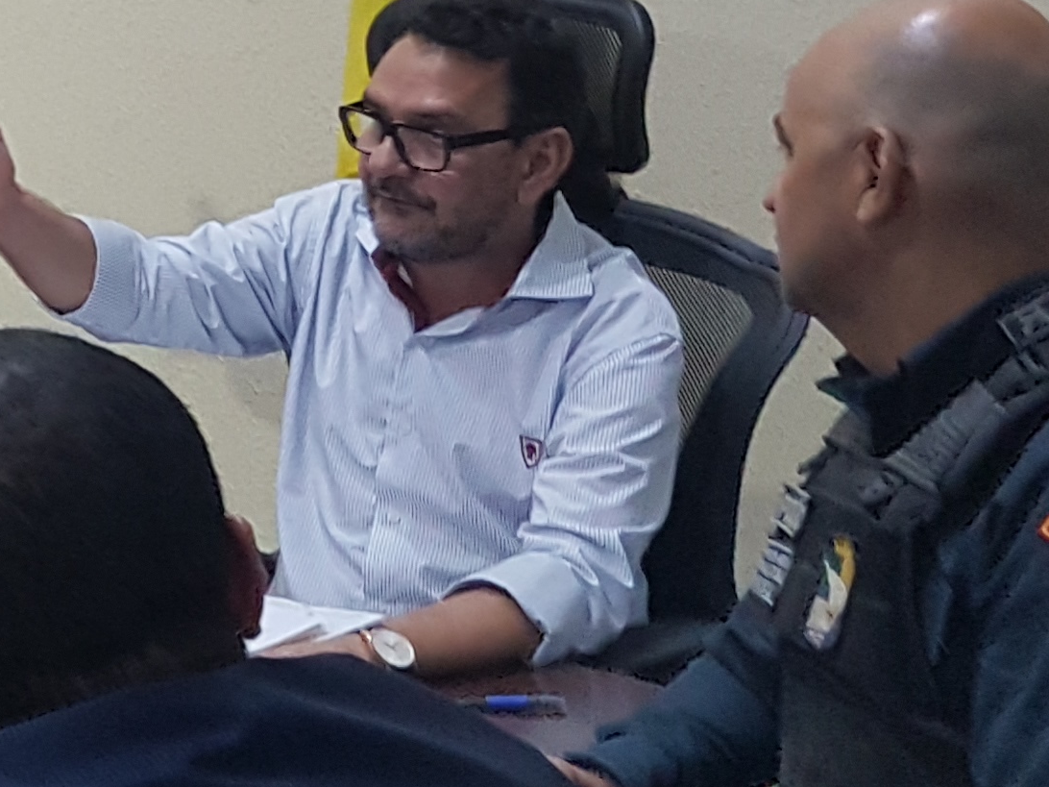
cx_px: -519
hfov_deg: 18.2
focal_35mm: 96
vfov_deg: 15.4
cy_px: 261
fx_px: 2909
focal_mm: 4.2
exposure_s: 1/40
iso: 160
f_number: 1.7
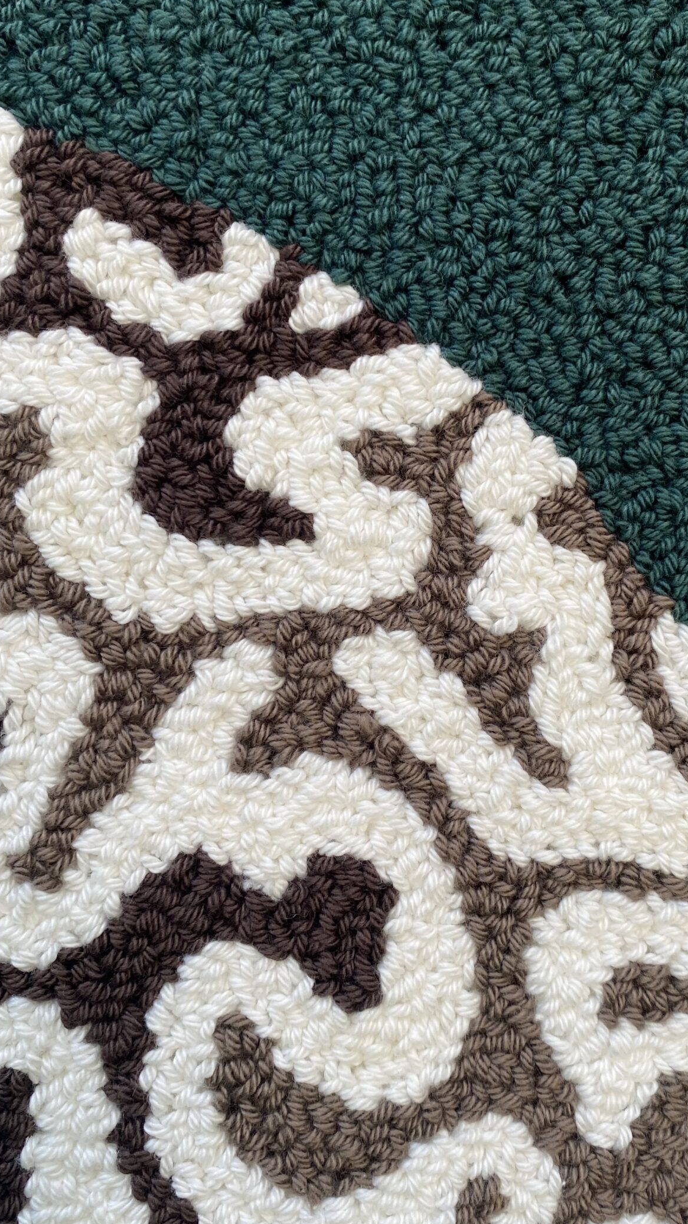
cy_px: 574
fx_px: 1135
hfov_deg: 33.6
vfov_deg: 56.6
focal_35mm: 35
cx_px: 420
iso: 32
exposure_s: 1/154
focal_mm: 4.25
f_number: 1.8
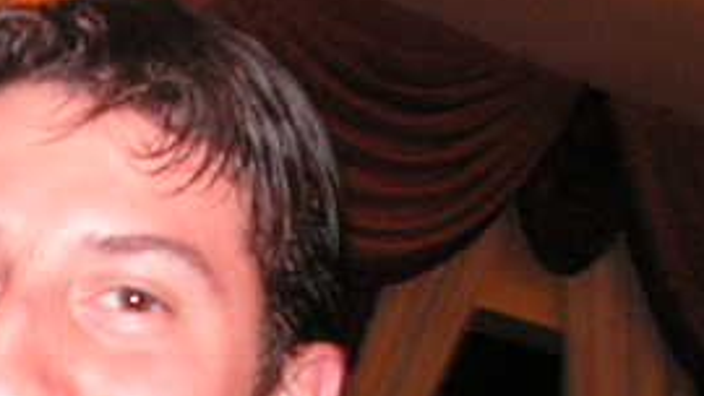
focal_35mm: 119
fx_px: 2222
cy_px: 563
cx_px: -16
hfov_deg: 17.5
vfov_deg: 9.9
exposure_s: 1/40
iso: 200
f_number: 3.2
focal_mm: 7.8
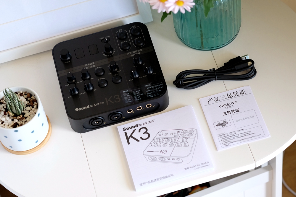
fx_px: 740
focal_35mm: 90
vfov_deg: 15.2
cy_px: 98
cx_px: 148
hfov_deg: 22.6
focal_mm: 60
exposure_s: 1/120
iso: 1000
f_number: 4.5
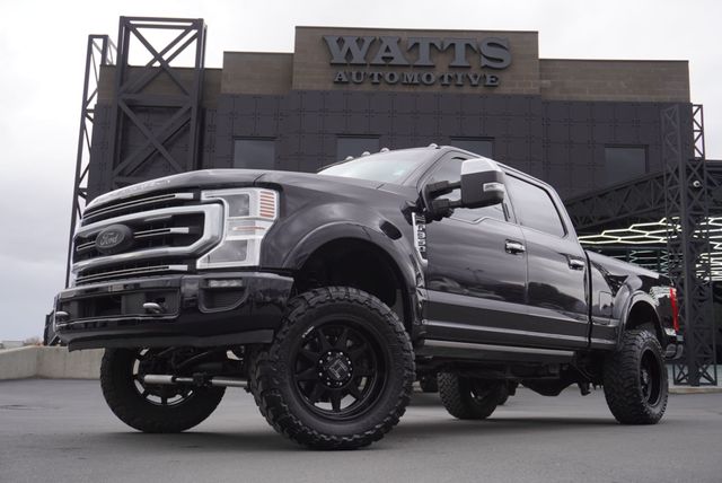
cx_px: 361
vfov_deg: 35.6
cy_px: 242
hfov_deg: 51.2
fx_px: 753
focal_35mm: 38
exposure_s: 1/80
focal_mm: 25
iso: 100
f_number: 5
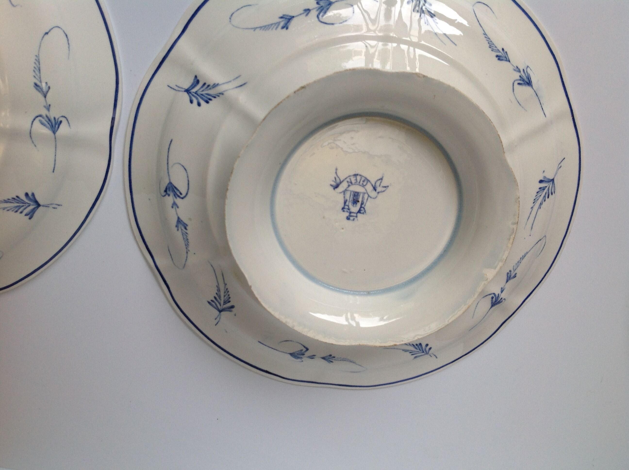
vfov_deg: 40.6
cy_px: 235
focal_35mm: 35
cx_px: 314
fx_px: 635
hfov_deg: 52.7
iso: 64
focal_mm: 4.28
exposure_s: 1/60
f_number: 2.4
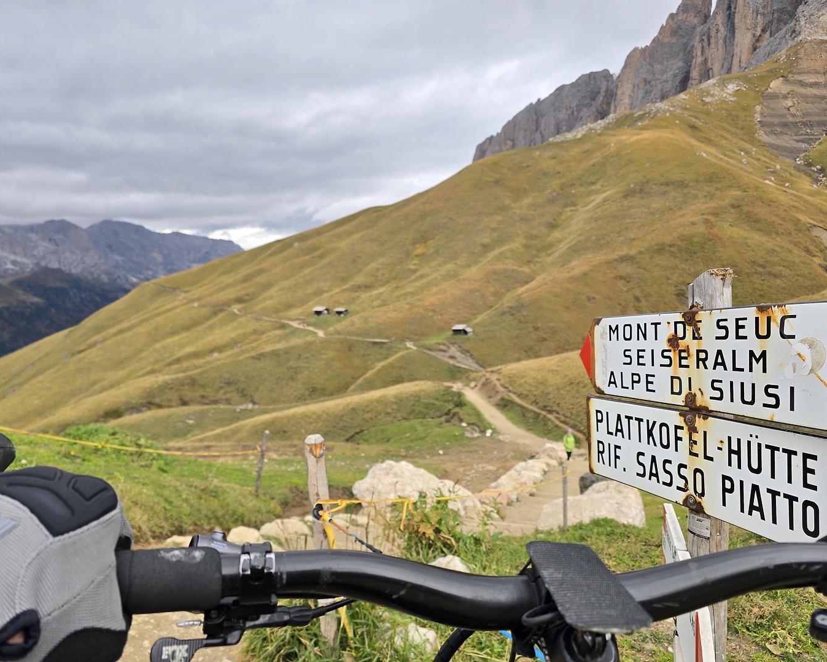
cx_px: 414
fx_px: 588
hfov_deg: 70.3
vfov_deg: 58.8
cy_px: 331
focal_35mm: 24
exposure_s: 1/180
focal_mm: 6.3
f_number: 1.7
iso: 20
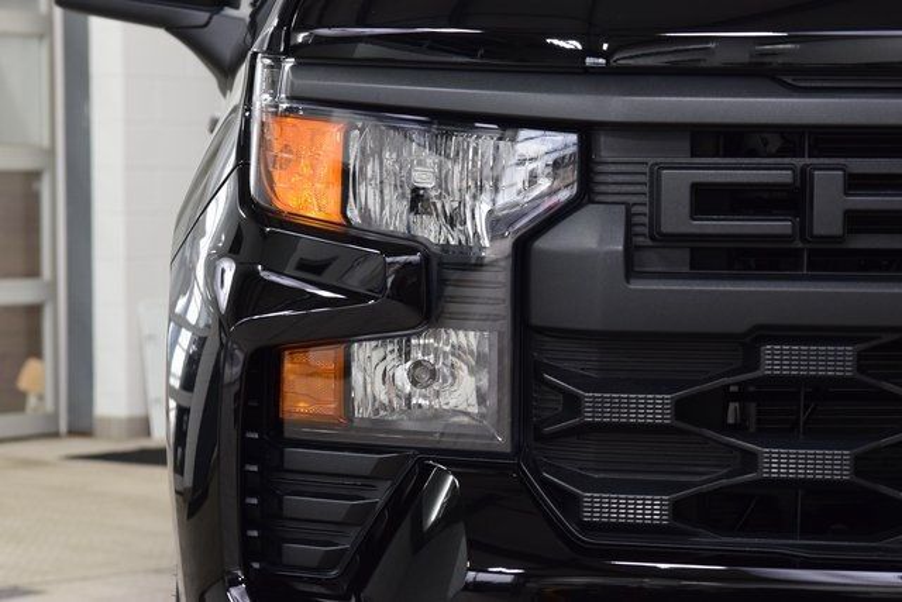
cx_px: 451
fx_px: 2631
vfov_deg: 13.0
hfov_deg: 19.5
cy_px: 301
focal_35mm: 105
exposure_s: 1/30
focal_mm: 70
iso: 1600
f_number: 7.1
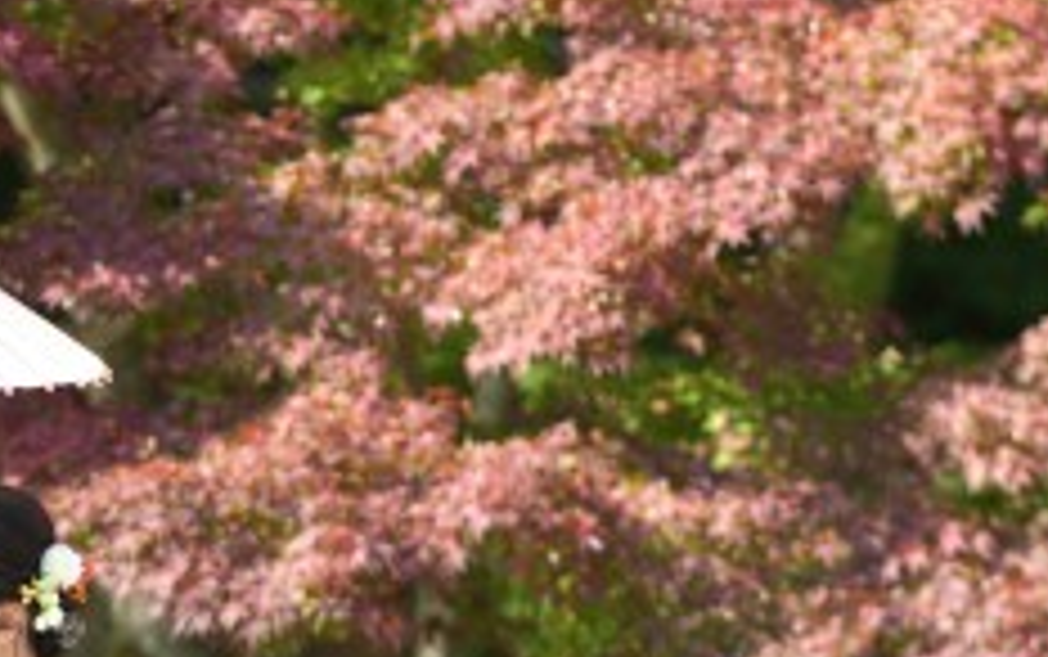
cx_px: 328
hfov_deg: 5.7
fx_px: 10490
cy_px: 304
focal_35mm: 367
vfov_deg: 3.6
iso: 100
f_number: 2.5
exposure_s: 1/800
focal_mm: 105
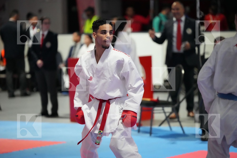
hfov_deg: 12.6
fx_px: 1073
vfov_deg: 8.4
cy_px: 79
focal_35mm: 163
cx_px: 118
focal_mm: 163
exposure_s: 1/800
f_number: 2.8
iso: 12800
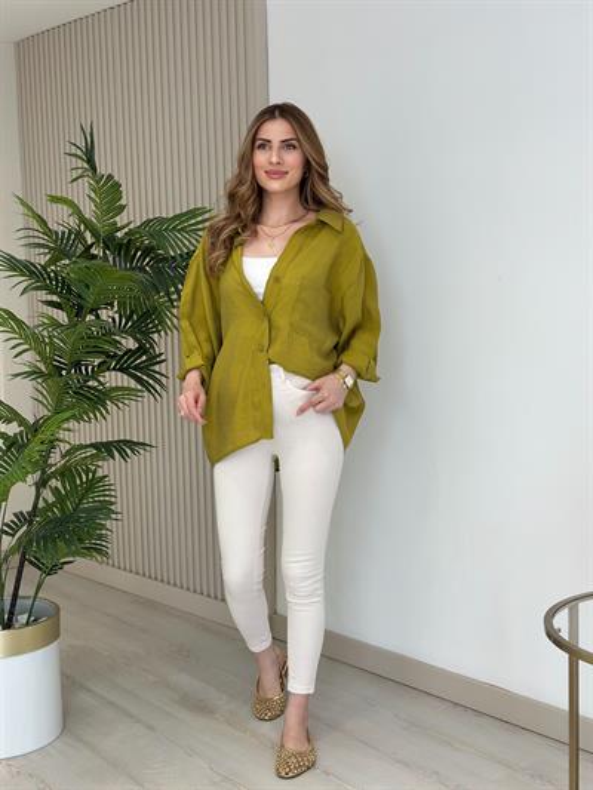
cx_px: 296
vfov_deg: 39.6
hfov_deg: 30.3
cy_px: 395
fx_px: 1096
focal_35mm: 48
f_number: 1.78
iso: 80
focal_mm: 6.86
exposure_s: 1/384
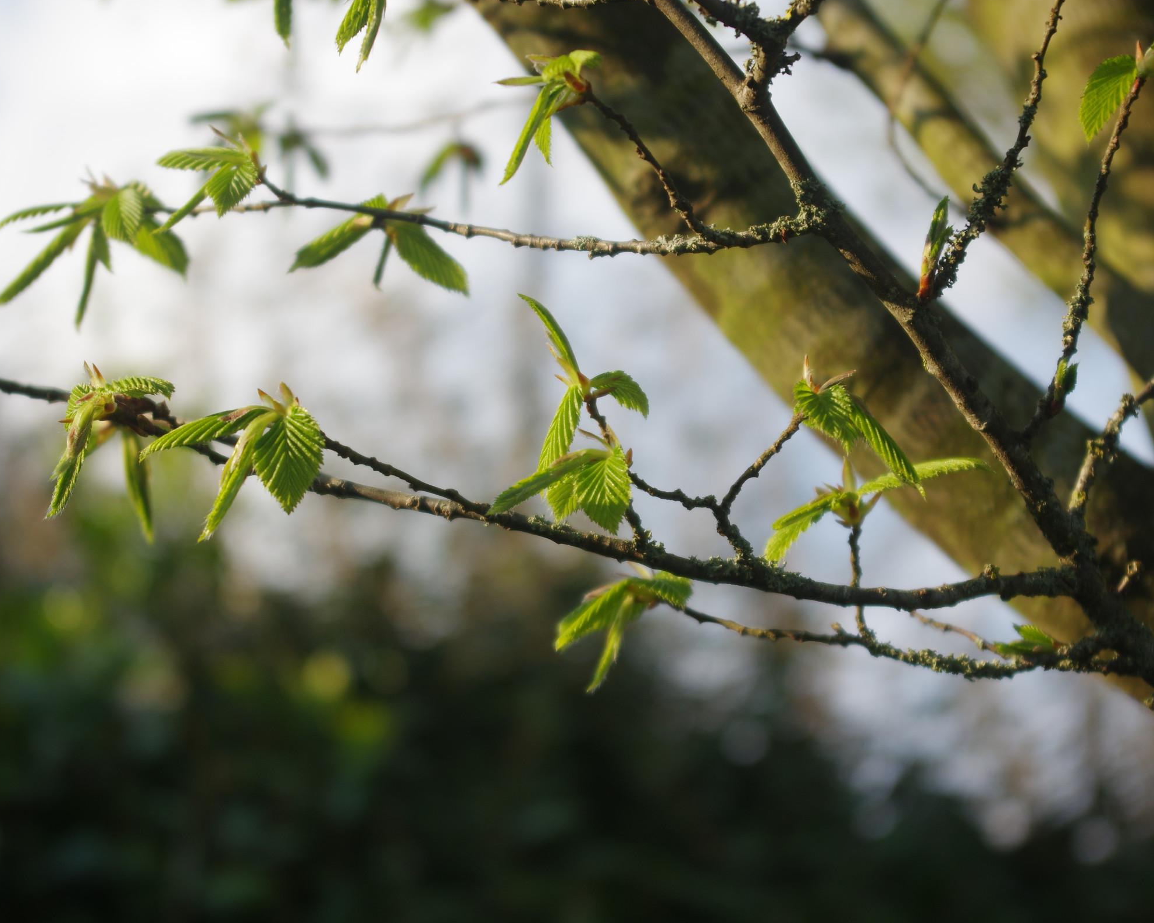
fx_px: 3177
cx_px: 540
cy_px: 460
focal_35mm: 93
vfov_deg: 16.5
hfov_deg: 20.6
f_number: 7.1
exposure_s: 1/320
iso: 200
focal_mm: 55
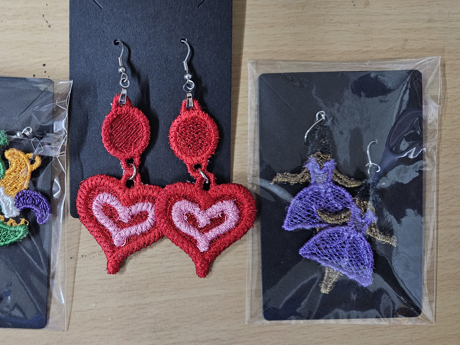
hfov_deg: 53.5
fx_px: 439
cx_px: 132
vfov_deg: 42.9
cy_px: 169
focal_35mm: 33
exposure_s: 1/40
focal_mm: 5.4
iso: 640
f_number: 1.8
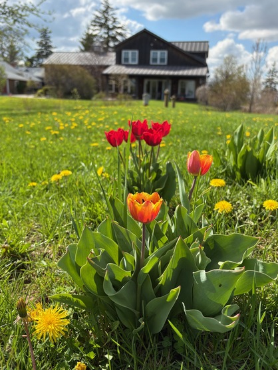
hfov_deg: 49.8
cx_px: 139
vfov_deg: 63.4
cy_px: 184
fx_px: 300
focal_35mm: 28
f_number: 1.6
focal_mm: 5.96
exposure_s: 1/2075
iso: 64
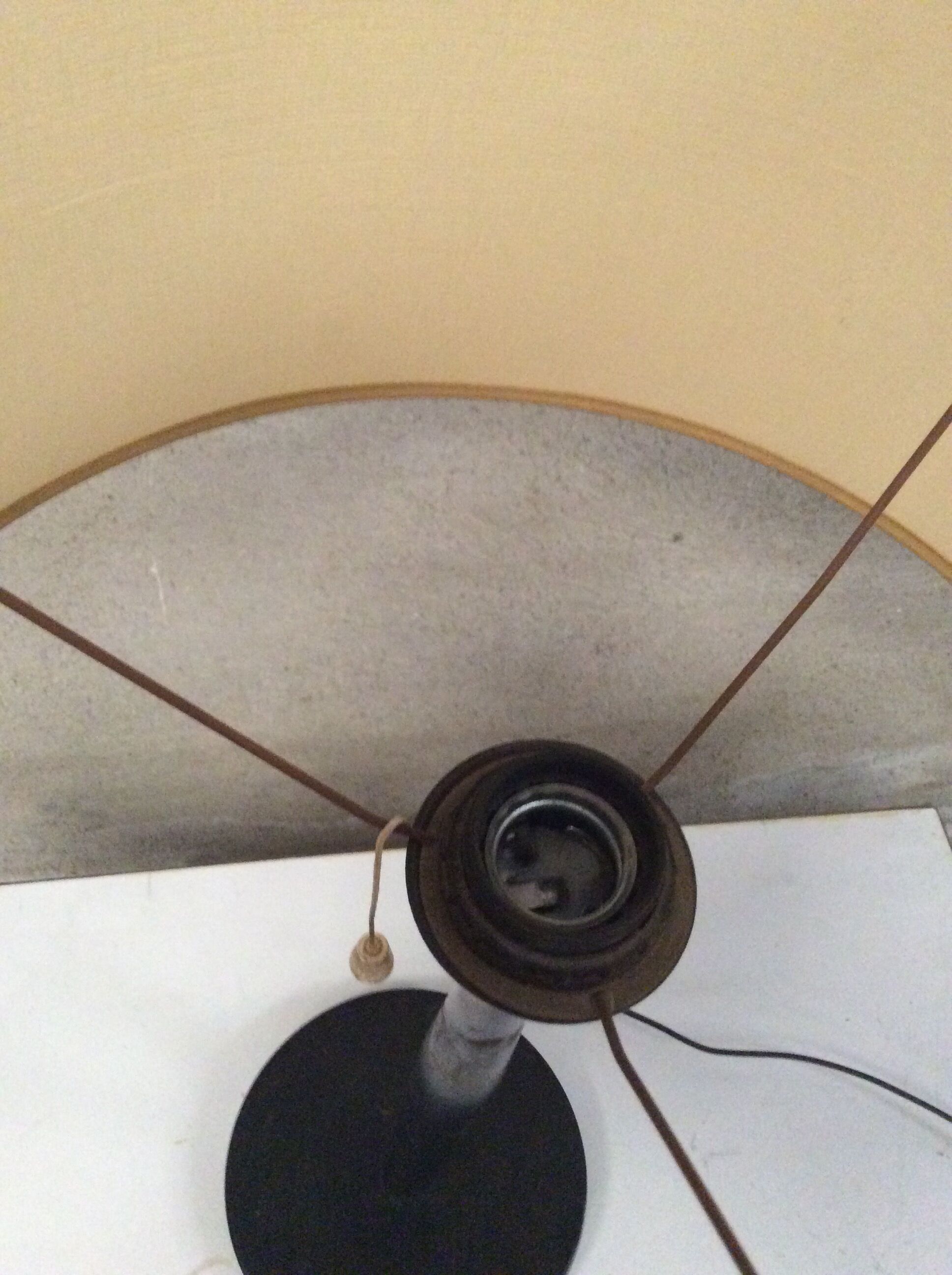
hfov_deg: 44.1
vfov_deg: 56.9
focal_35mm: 32
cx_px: 476
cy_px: 638
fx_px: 1177
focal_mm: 3.3
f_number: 2.4
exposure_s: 1/17
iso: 400
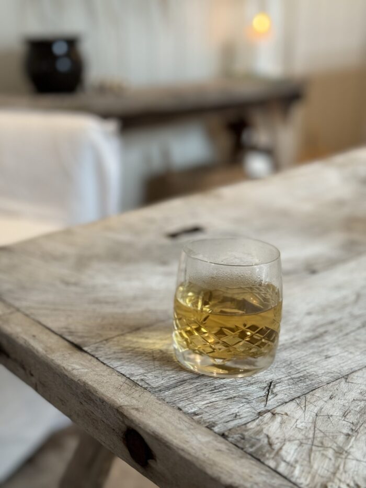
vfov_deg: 39.7
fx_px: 677
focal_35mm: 48
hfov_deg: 30.3
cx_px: 183
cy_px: 244
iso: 125
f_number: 1.78
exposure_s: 1/50
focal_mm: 6.76
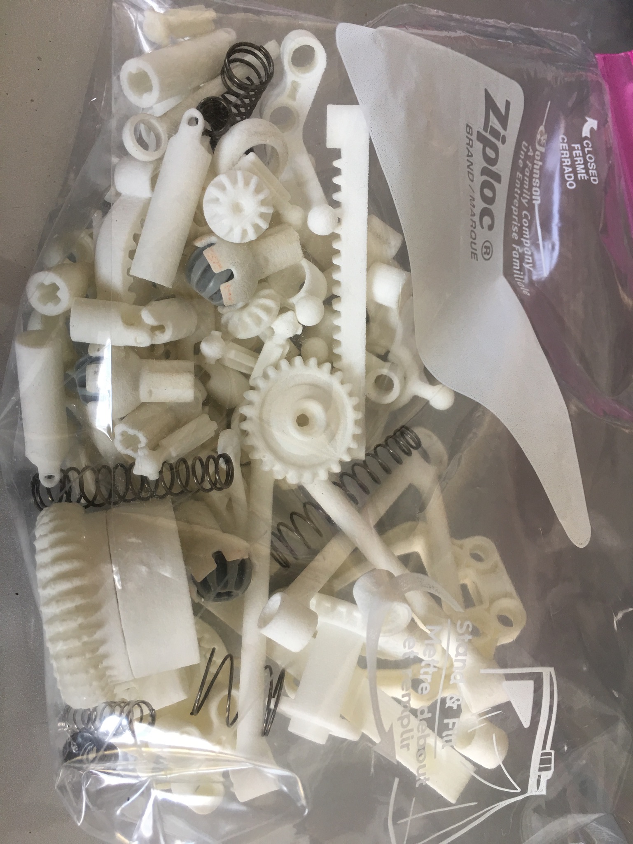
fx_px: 707
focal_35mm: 29
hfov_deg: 48.2
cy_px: 422
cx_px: 316
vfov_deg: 61.7
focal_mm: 4.15
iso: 25
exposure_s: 1/40
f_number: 2.2
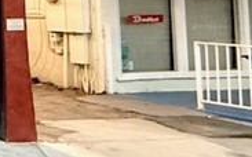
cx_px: -427
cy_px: -18
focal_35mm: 83
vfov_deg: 15.3
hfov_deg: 13.2
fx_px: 570
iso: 400
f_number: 2.2
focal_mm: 2.22
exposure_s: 1/60
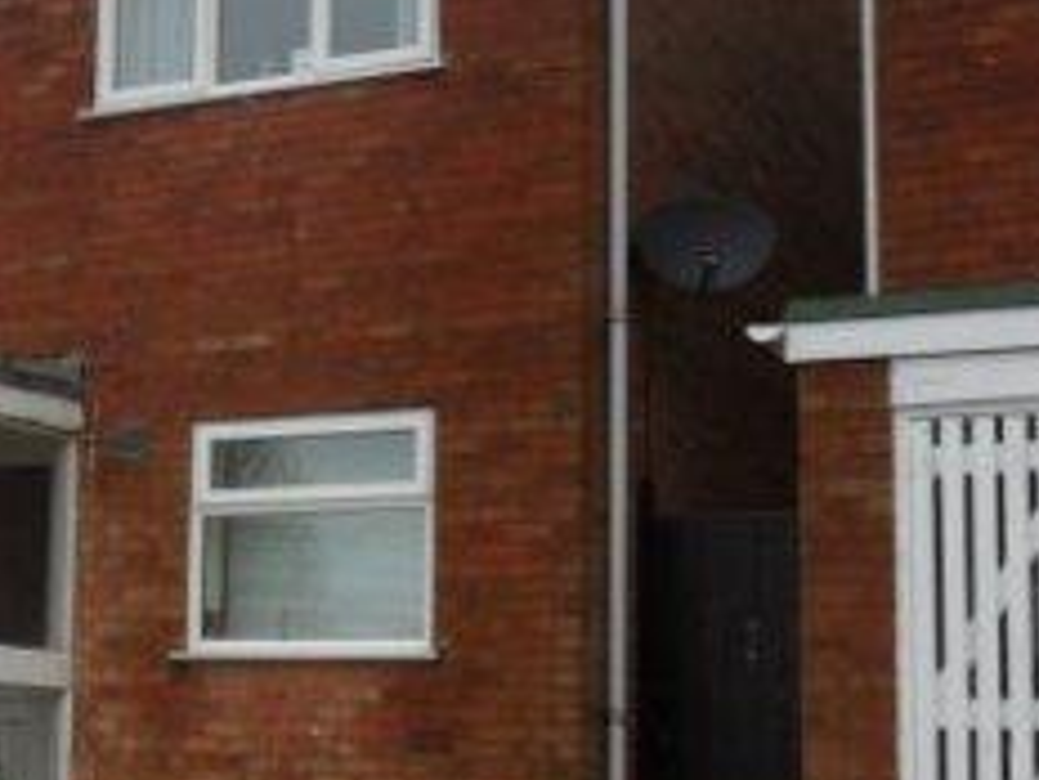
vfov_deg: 17.6
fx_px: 2521
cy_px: 435
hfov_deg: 22.4
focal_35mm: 84
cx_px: 0
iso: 80
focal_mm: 5.7
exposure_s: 1/125
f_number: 3.7
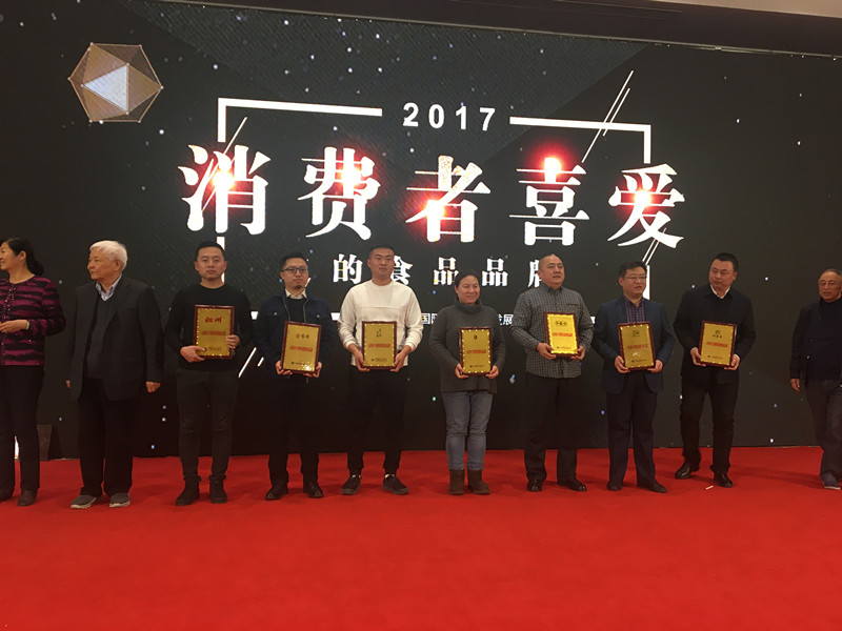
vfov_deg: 48.2
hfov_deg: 61.7
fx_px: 705
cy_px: 316
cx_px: 421
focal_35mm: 29
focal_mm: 4.15
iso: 80
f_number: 2.2
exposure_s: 1/33
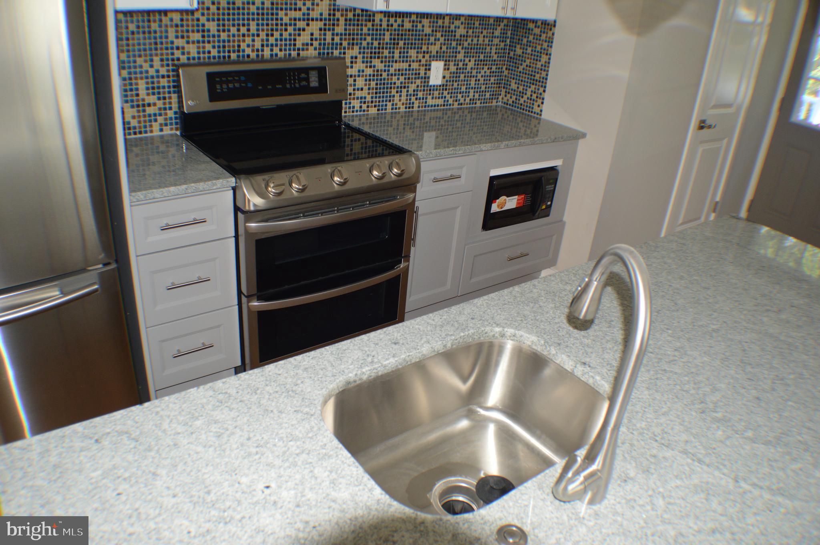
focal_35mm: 33
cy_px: 272
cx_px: 410
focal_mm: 22
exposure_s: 1/60
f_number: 3.5
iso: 560
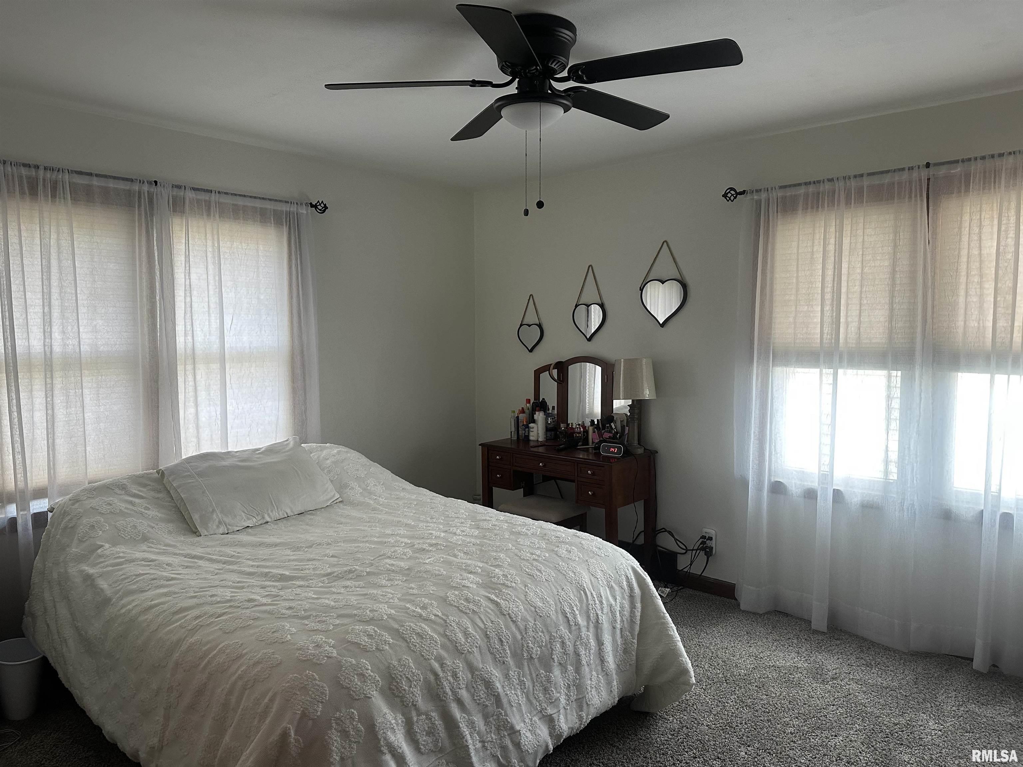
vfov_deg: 56.8
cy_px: 384
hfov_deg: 71.6
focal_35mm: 24
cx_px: 512
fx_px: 709
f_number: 1.78
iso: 250
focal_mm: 6.86
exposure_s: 1/114
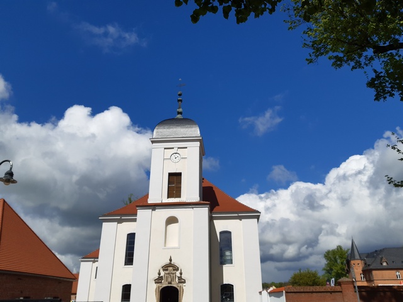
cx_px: 202
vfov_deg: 53.1
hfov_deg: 67.3
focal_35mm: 26
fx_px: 303
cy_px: 151
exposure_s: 1/4202
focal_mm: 3.92
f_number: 1.7
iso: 40
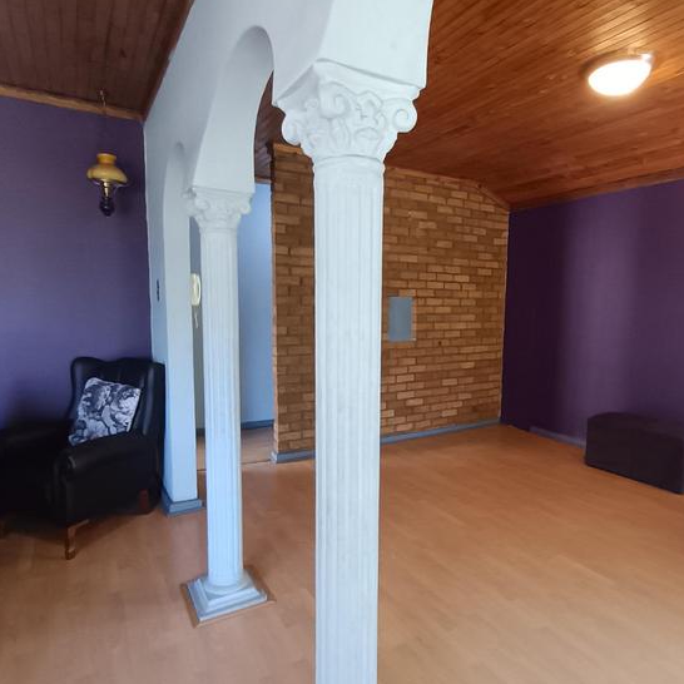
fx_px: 492
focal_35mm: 22
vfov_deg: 69.6
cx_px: 377
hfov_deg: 69.4
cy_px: 343
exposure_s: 1/33.3
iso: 871
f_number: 2.2
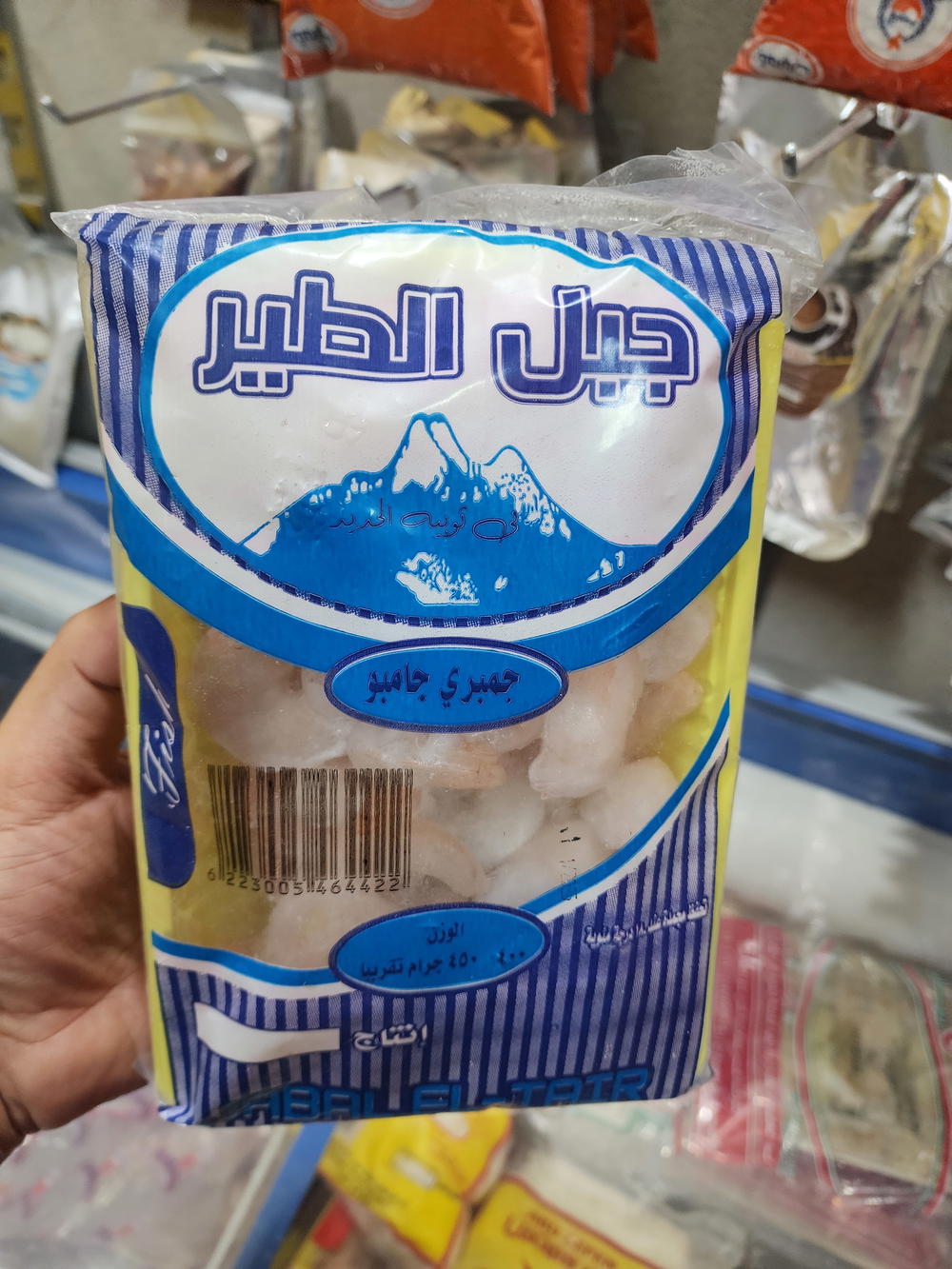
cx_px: 476
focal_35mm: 23
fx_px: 843
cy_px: 634
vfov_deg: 73.9
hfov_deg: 58.9
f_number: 1.8
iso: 400
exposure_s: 1/100
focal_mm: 6.4
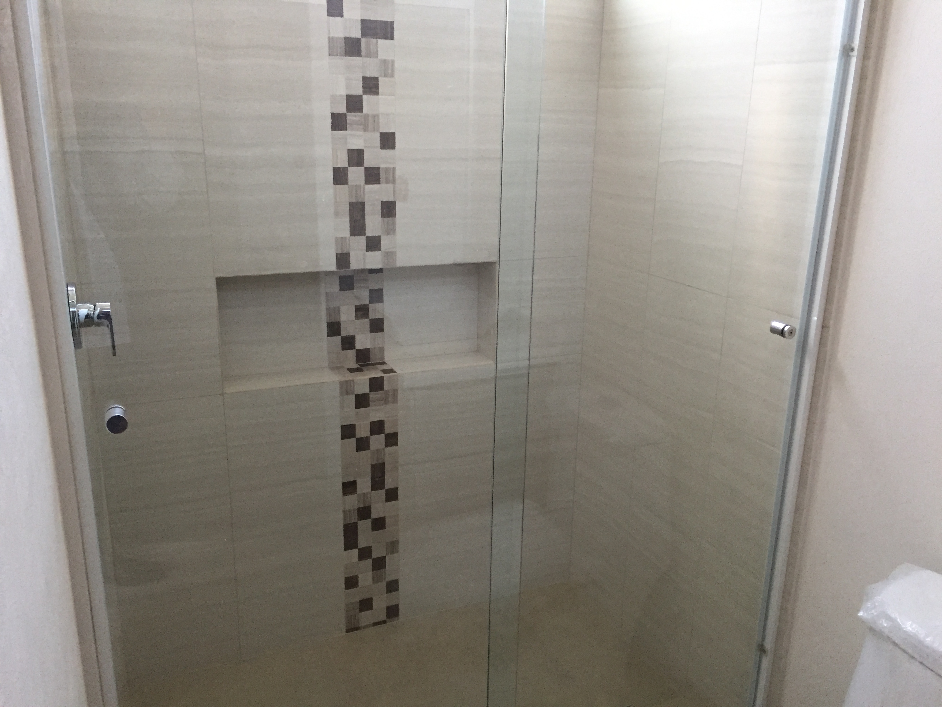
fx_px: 789
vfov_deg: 48.2
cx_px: 471
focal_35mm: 29
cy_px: 354
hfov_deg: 61.7
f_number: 2.2
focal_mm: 4.15
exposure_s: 1/30
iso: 160
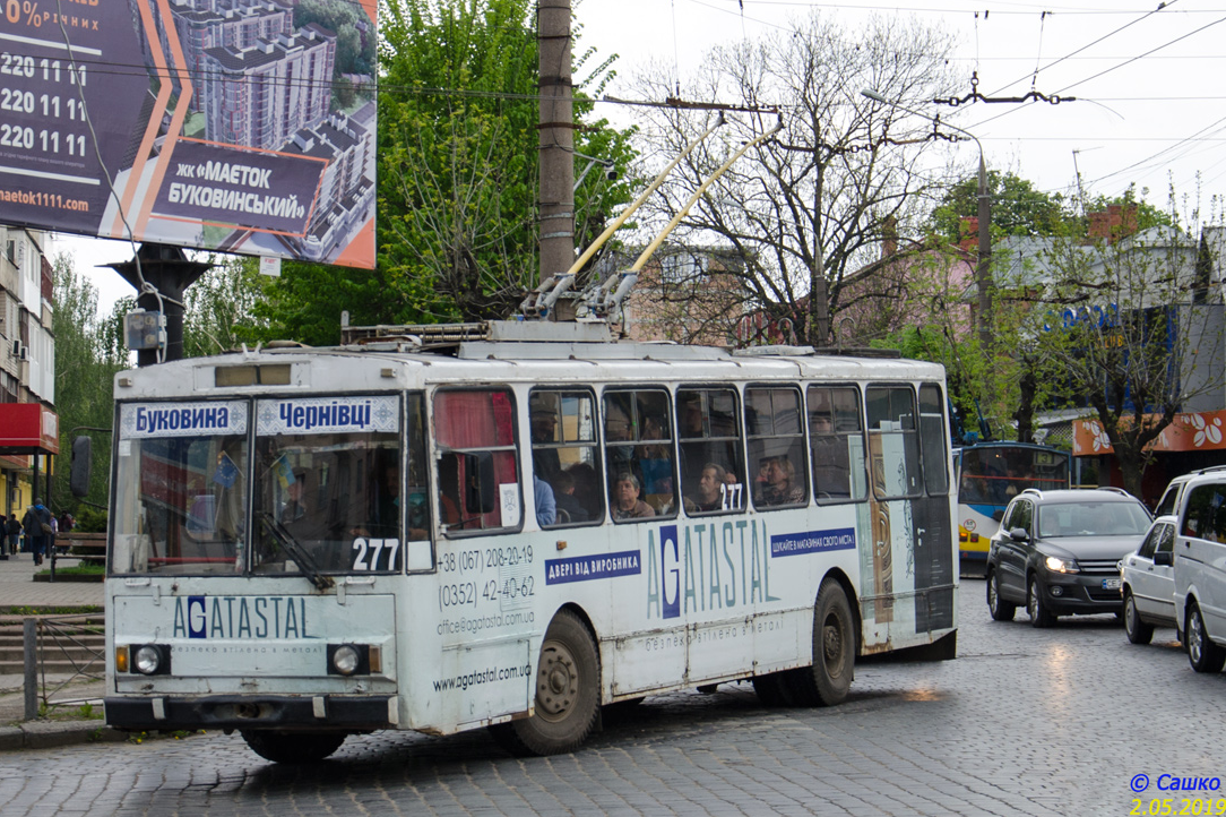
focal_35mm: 69
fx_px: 2332
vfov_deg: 19.9
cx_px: 618
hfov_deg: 29.5
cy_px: 411
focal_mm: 45
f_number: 4.8
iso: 100
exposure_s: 1/200
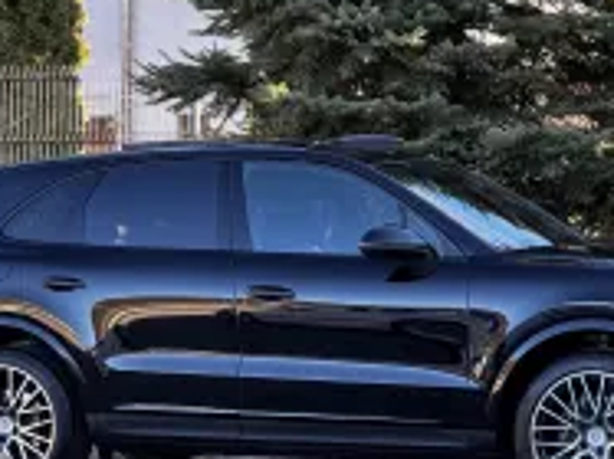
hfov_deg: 13.3
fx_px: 2623
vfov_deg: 10.0
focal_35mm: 148
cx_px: 371
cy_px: 236
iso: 80
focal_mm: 9
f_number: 2.8
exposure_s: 1/99
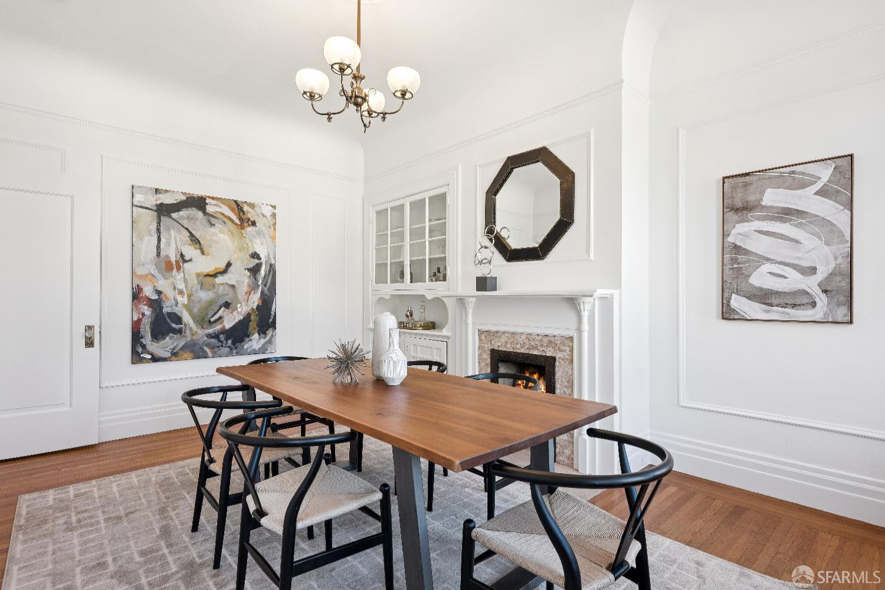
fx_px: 430
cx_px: 442
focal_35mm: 18
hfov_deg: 91.6
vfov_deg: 68.9
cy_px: 295
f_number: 8
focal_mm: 17.5
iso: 110
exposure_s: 1/20
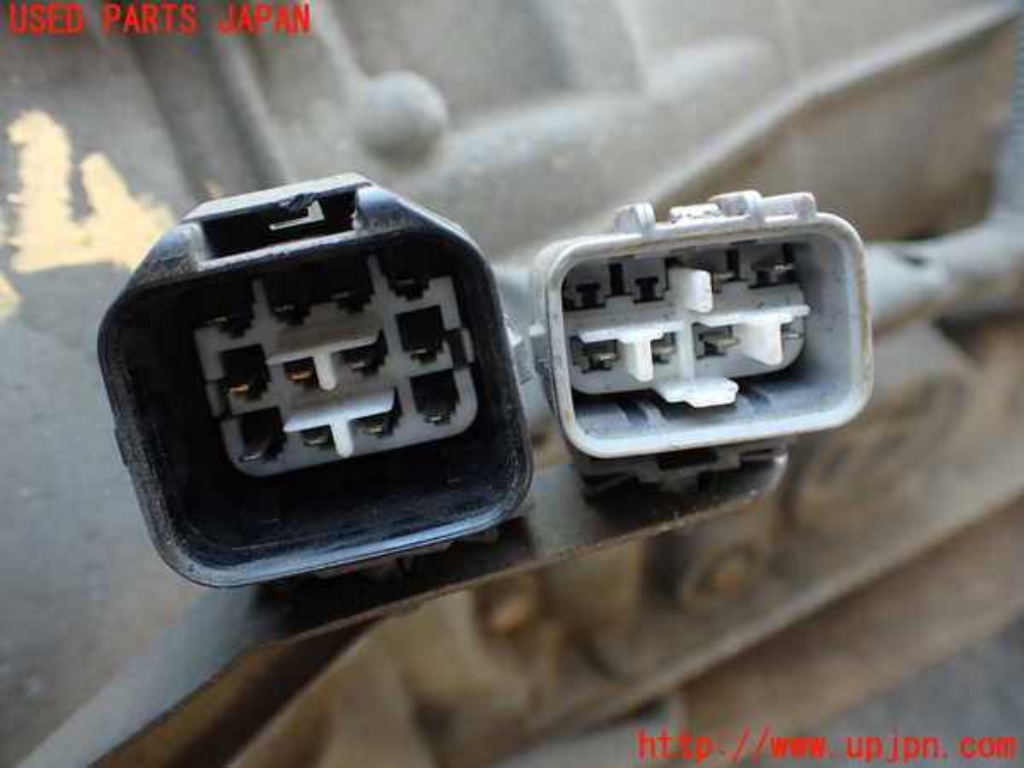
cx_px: 512
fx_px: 947
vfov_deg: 44.2
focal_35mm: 32
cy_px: 384
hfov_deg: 56.8
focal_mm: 5.79
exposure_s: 1/60
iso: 160
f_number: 2.4
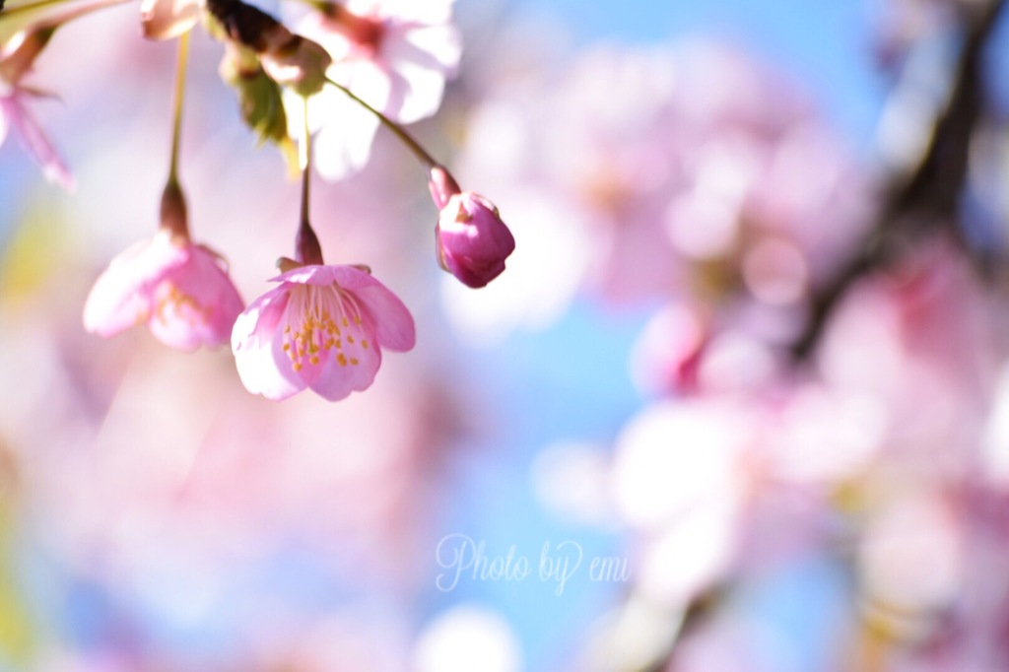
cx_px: 504
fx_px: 8405
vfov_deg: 4.6
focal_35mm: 300
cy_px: 336
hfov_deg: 6.9
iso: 100
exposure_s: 1/100
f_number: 7.1
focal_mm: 200
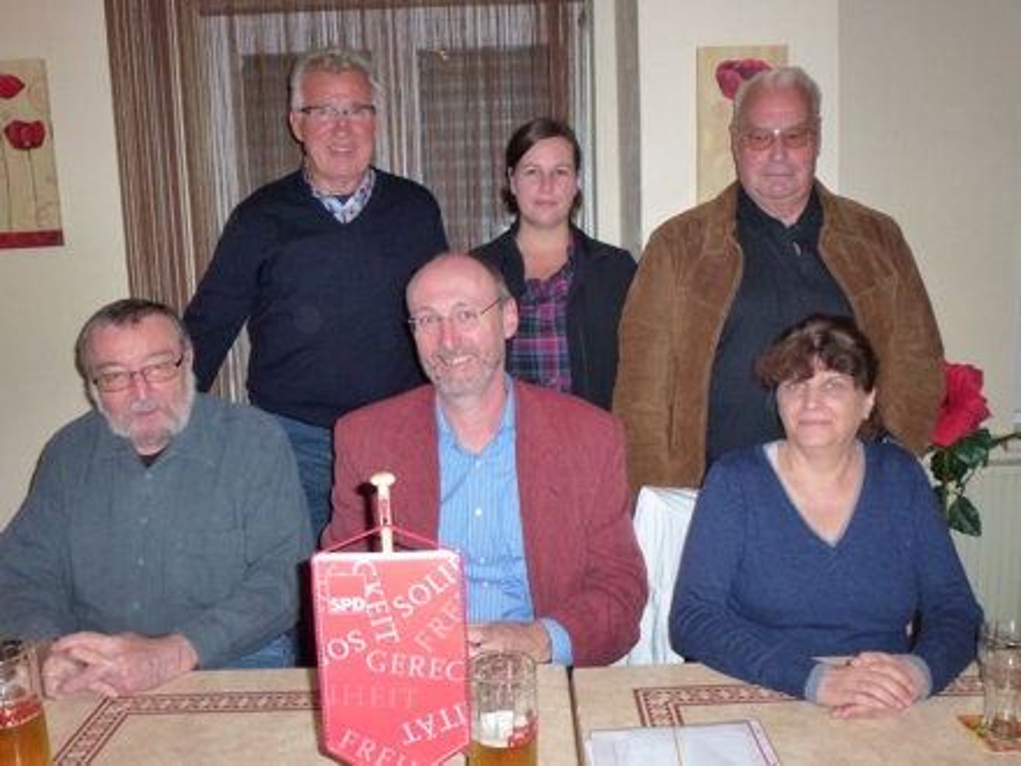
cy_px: 383
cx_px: 510
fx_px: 885
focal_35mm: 30
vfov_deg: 46.8
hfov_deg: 60.0
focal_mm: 5.4
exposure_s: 1/60
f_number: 3.5
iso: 500
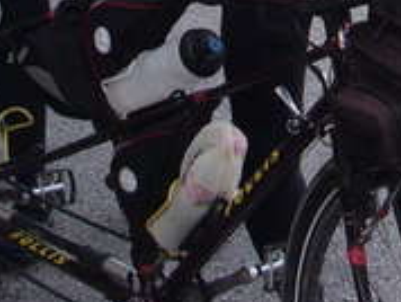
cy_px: -167
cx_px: 406
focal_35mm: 128
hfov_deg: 15.1
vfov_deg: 11.1
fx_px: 1485
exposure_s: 1/50
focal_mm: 6
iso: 50
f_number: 2.8
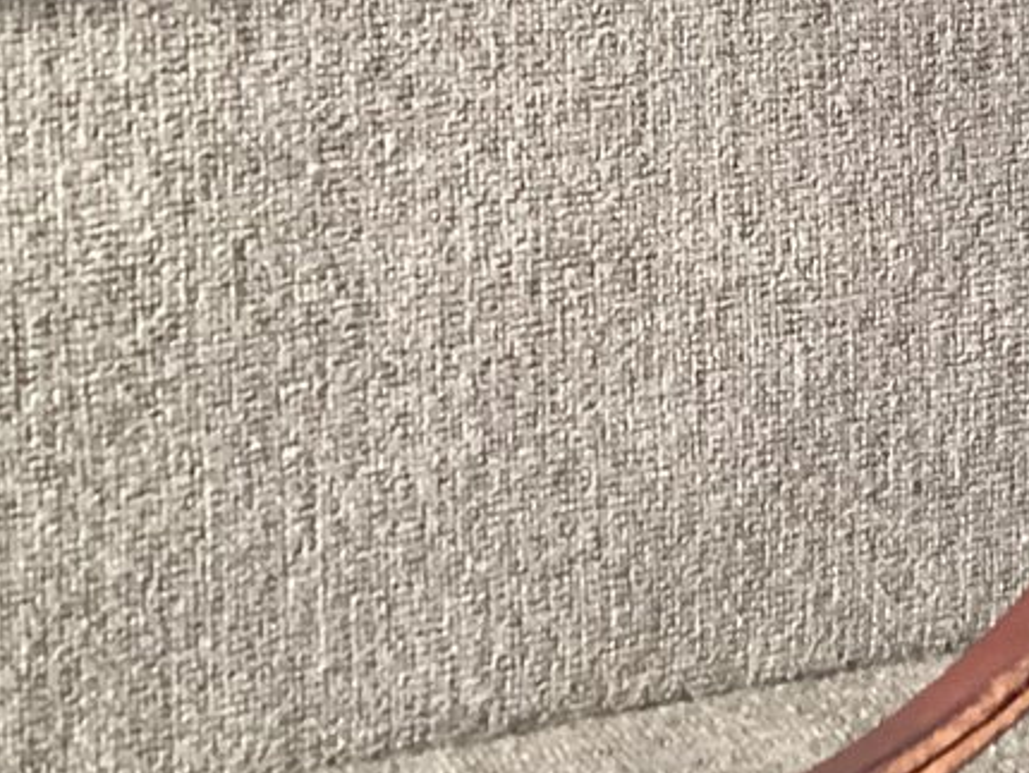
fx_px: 3242
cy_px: -142
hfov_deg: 17.3
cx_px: 1176
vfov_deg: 13.3
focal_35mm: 109
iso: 400
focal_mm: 3.3
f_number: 2.4
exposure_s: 1/25
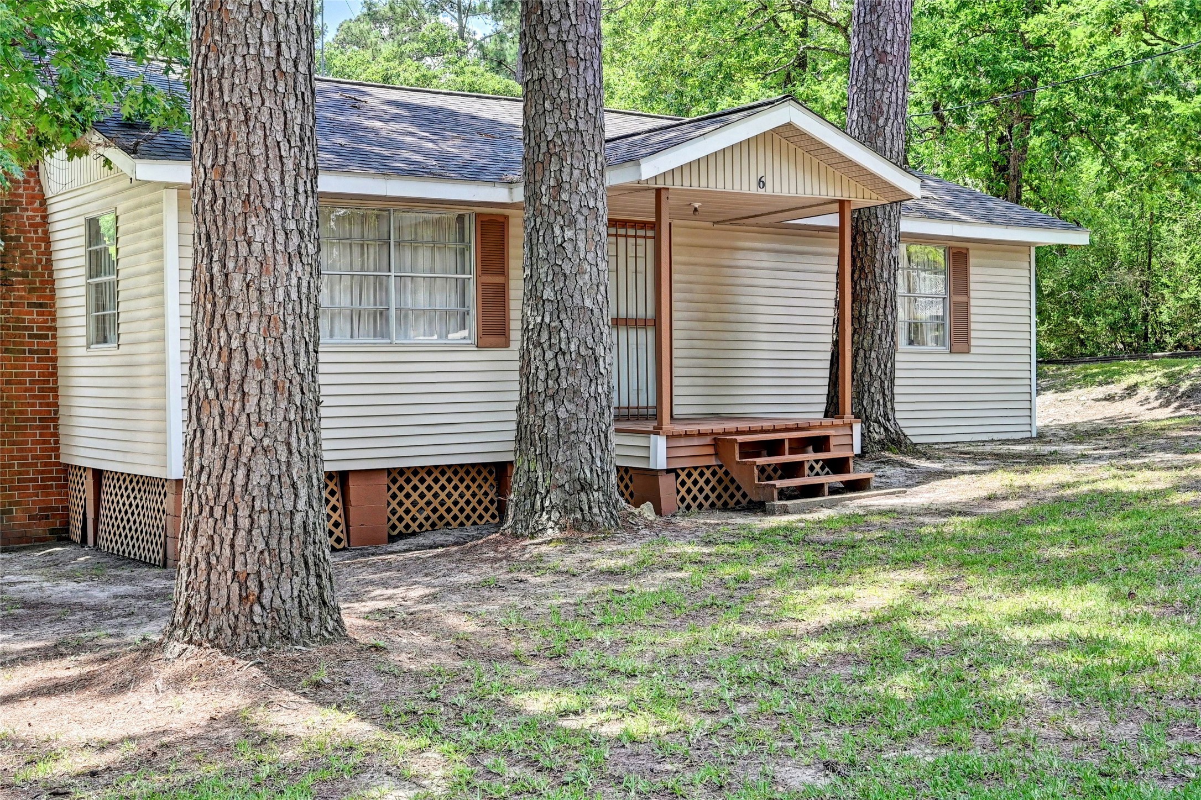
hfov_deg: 43.6
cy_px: 400
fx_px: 1501
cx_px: 600
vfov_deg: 29.9
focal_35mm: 45
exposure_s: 1/100
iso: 400
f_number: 8
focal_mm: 30
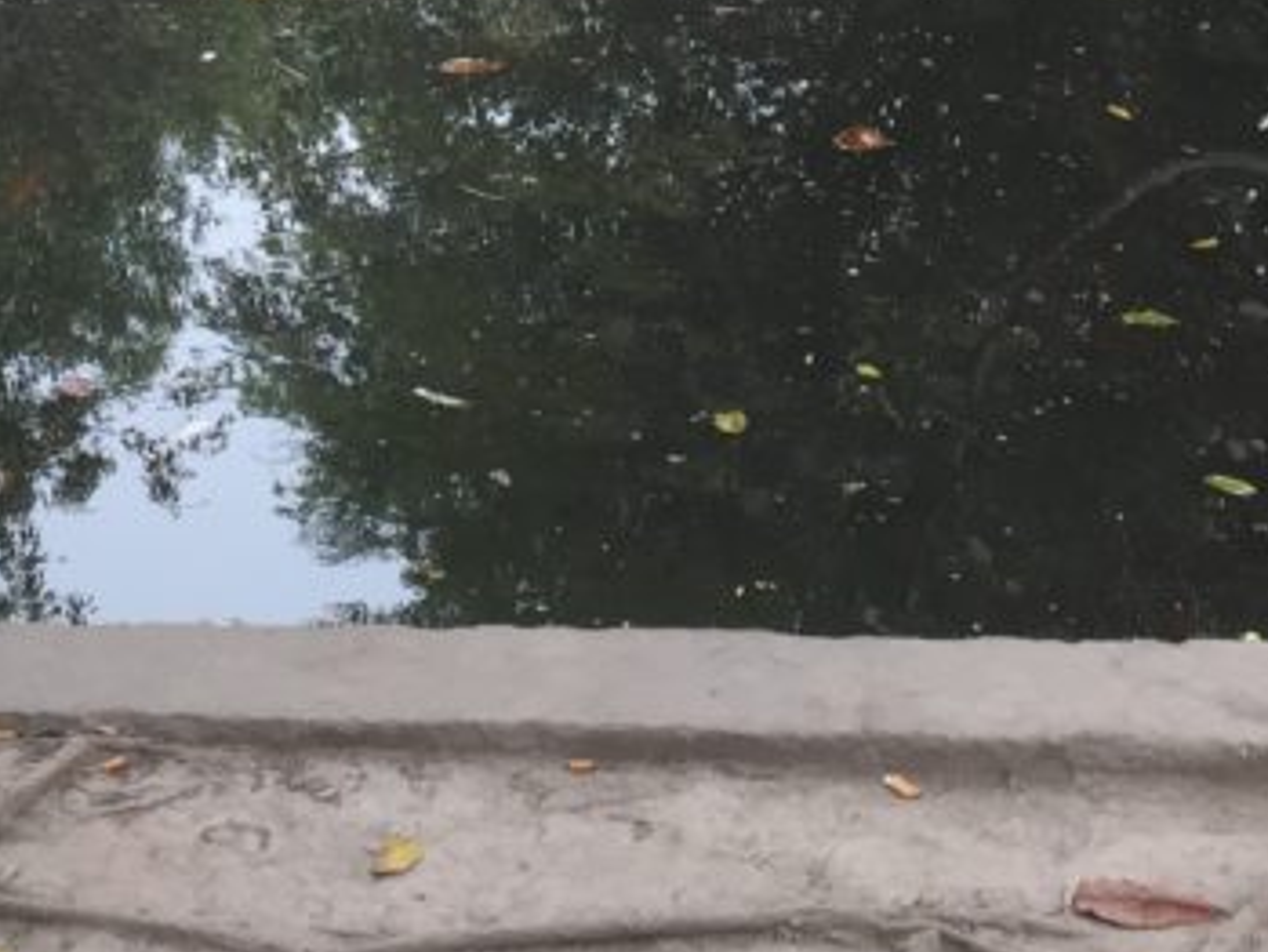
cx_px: 280
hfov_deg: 22.7
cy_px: -403
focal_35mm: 85
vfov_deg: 16.1
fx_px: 3115
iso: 32
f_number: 2.2
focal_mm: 4.15
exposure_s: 1/145
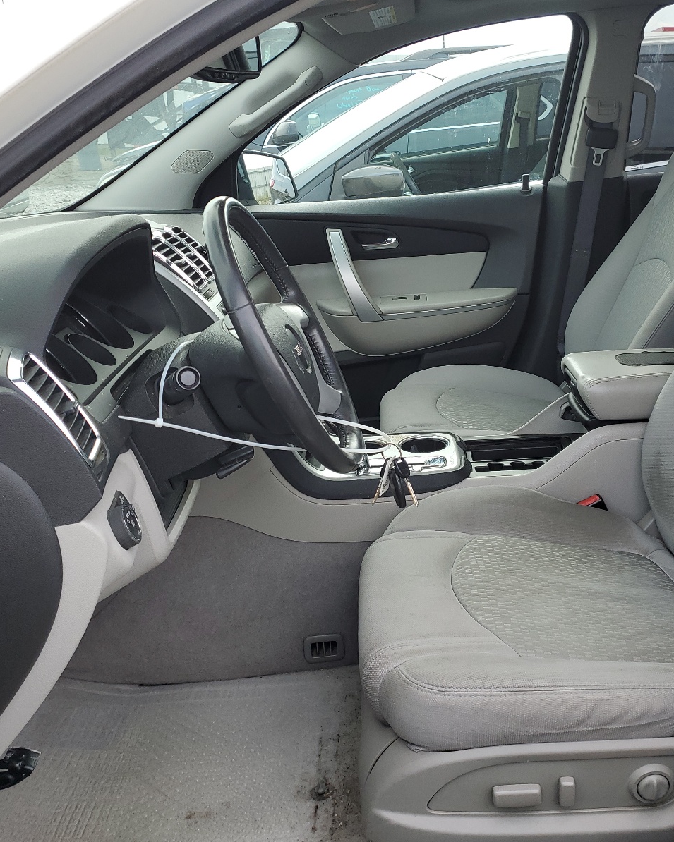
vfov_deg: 52.8
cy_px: 422
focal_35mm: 34
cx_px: 426
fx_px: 848
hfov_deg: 43.0
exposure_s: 1/500
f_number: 1.5
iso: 50
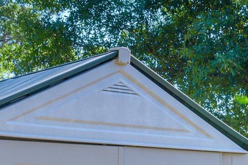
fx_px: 778
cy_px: 263
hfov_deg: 18.0
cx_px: 69
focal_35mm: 113
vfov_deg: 11.5
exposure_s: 1/100
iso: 100
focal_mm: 30
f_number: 9
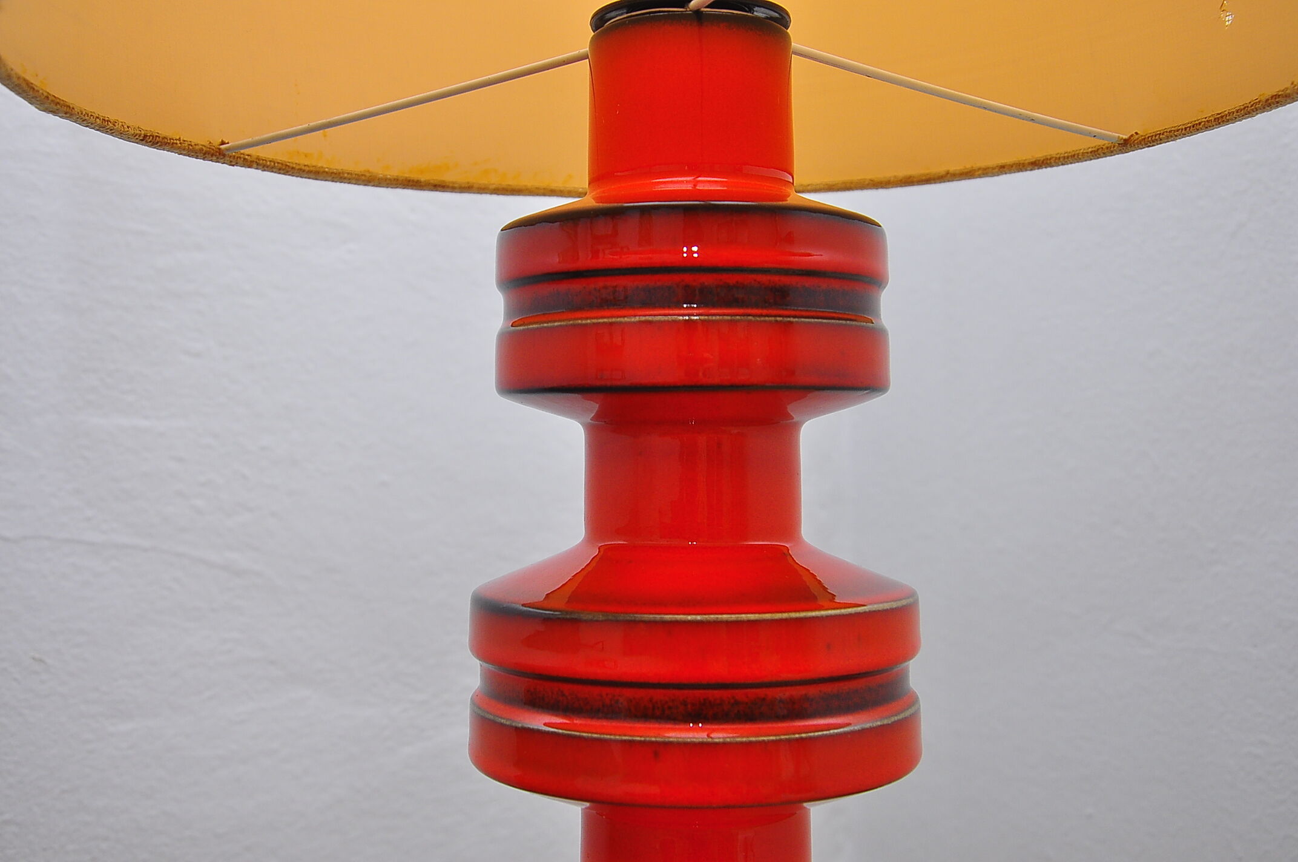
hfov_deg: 46.4
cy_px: 431
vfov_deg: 31.8
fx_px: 1512
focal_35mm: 42
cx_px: 649
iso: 400
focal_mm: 28
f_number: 5.6
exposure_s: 1/200
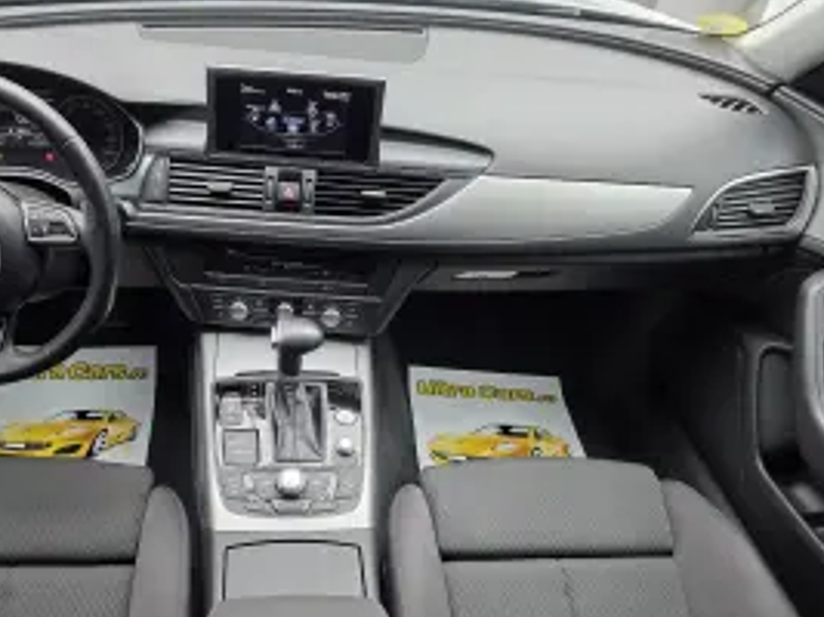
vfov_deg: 45.1
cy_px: 379
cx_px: 290
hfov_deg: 57.4
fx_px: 738
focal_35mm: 31
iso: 125
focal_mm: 6.25
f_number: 1.7
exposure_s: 1/100
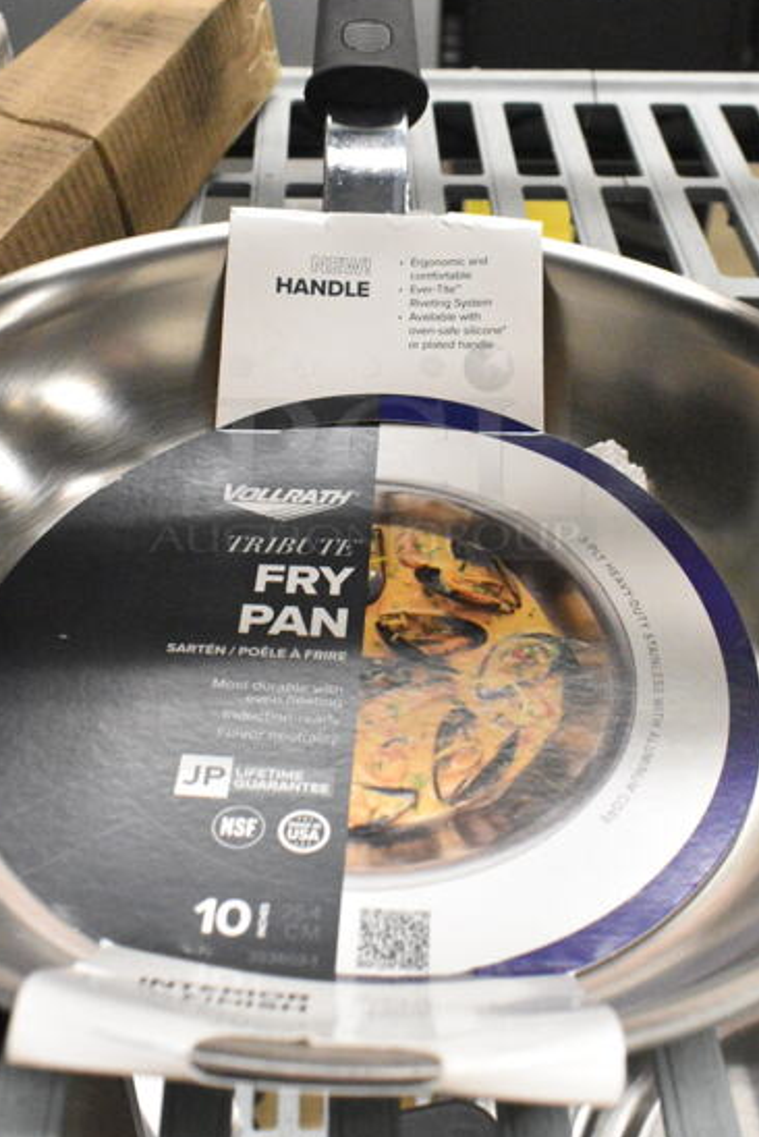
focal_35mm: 45
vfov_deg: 43.4
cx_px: 367
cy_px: 451
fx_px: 1421
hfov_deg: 29.9
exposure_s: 1/200
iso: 6400
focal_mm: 18
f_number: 7.1
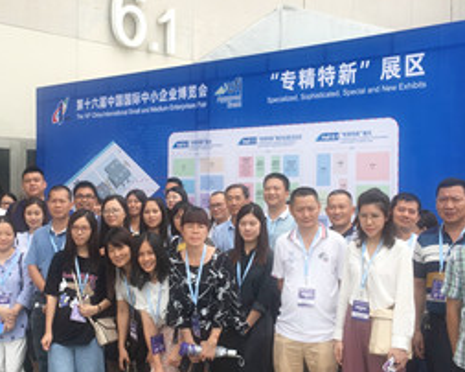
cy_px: 192
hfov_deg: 33.5
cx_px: 189
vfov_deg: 27.1
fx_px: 770
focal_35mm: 56
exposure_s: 1/530
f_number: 2.2
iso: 25
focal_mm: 4.15
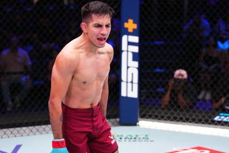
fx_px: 522
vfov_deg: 16.7
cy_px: 84
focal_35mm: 82
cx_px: 104
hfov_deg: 24.7
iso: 4000
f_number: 2.8
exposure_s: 1/1250
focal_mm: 70
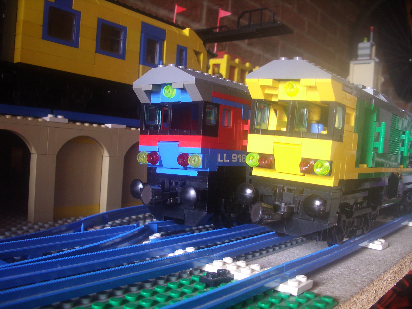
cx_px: 206
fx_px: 417
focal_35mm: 35
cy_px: 154
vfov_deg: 40.7
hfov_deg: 52.6
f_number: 2.6
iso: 100
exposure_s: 1/30
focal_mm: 5.8
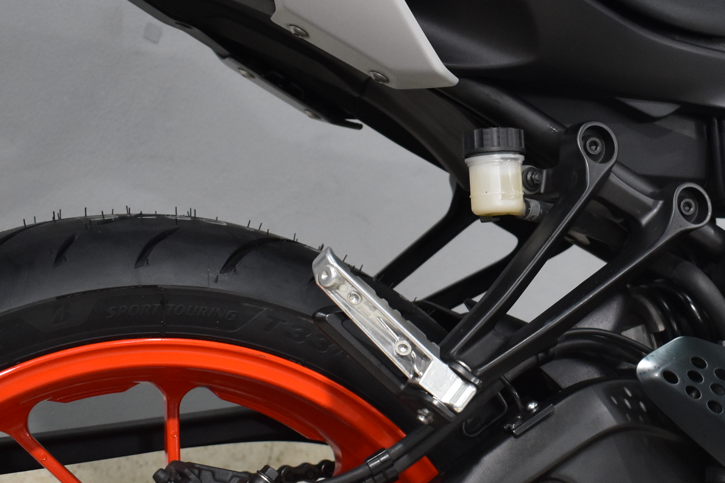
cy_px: 251
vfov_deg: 18.9
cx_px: 656
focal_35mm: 72
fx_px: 1453
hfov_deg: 27.0
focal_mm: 21
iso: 800
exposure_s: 1/60
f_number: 3.8
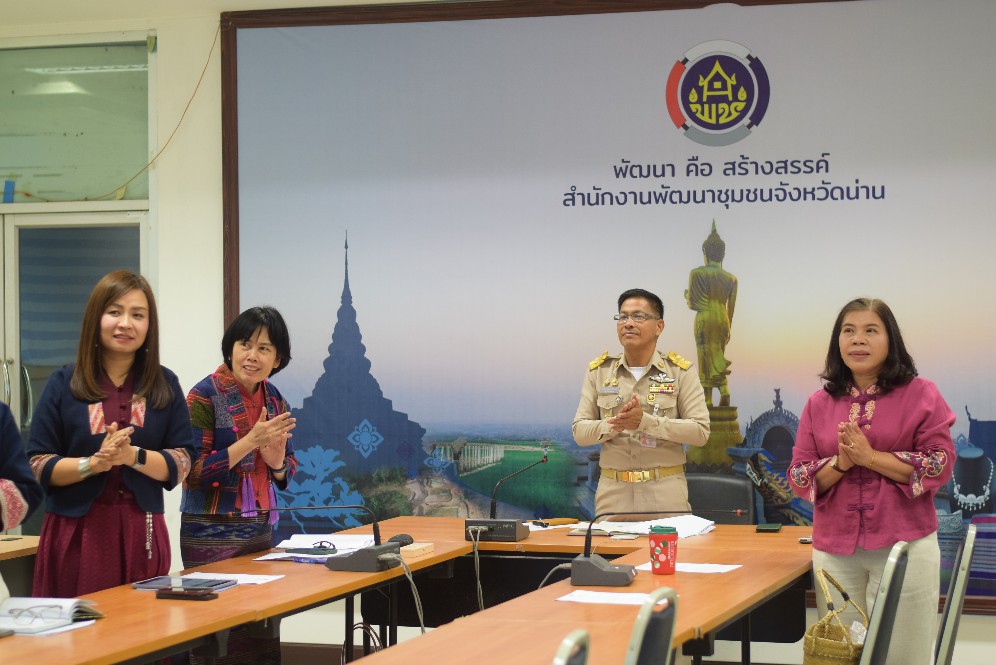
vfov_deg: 18.2
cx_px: 498
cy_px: 332
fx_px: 2075
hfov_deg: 27.0
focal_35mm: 75
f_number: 2.5
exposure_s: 1/125
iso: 500
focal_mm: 50
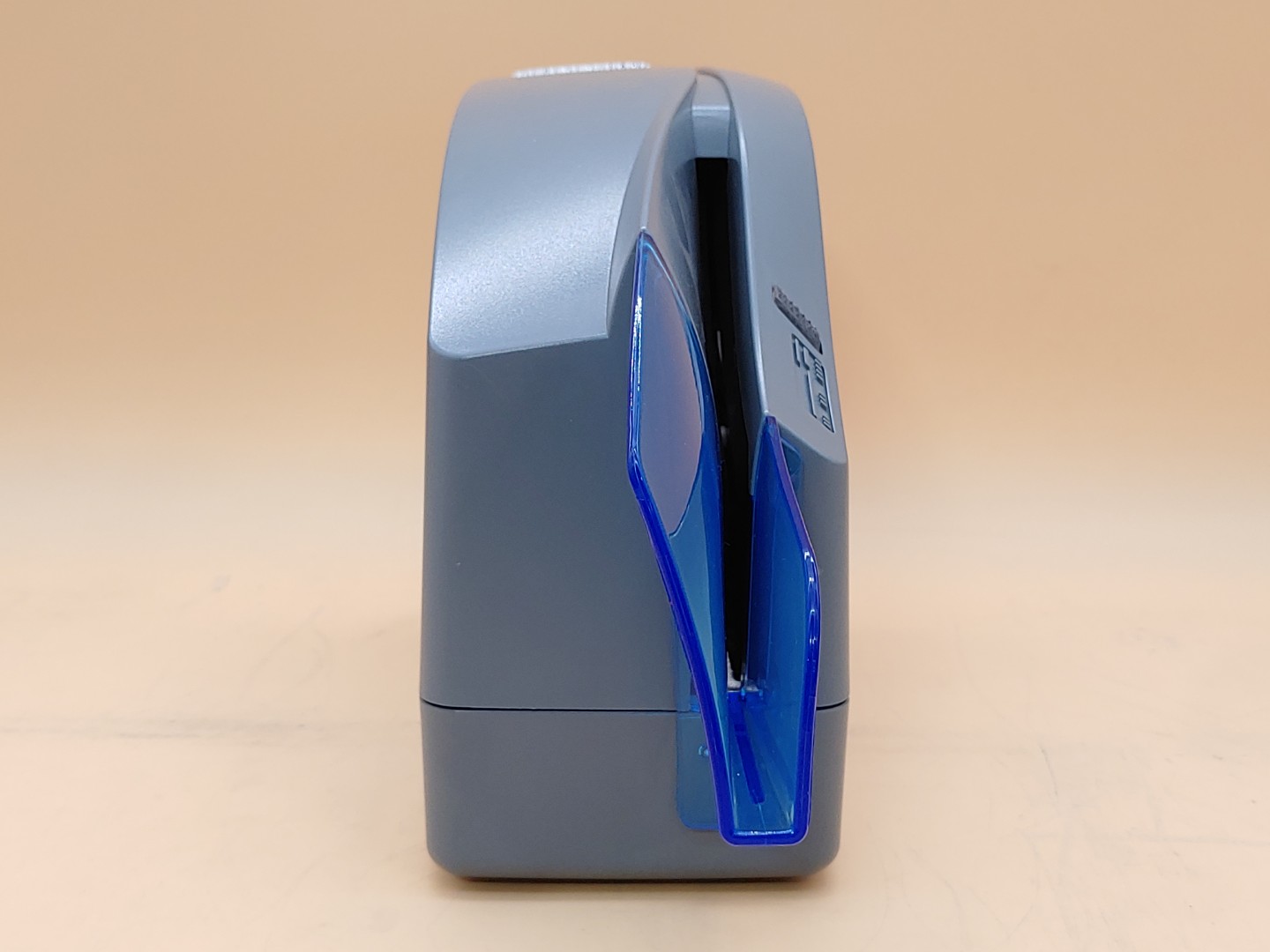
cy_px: 476
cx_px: 635
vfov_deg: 31.5
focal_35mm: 46
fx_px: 1688
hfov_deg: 41.2
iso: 50
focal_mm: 4.36
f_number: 1.8
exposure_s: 1/61
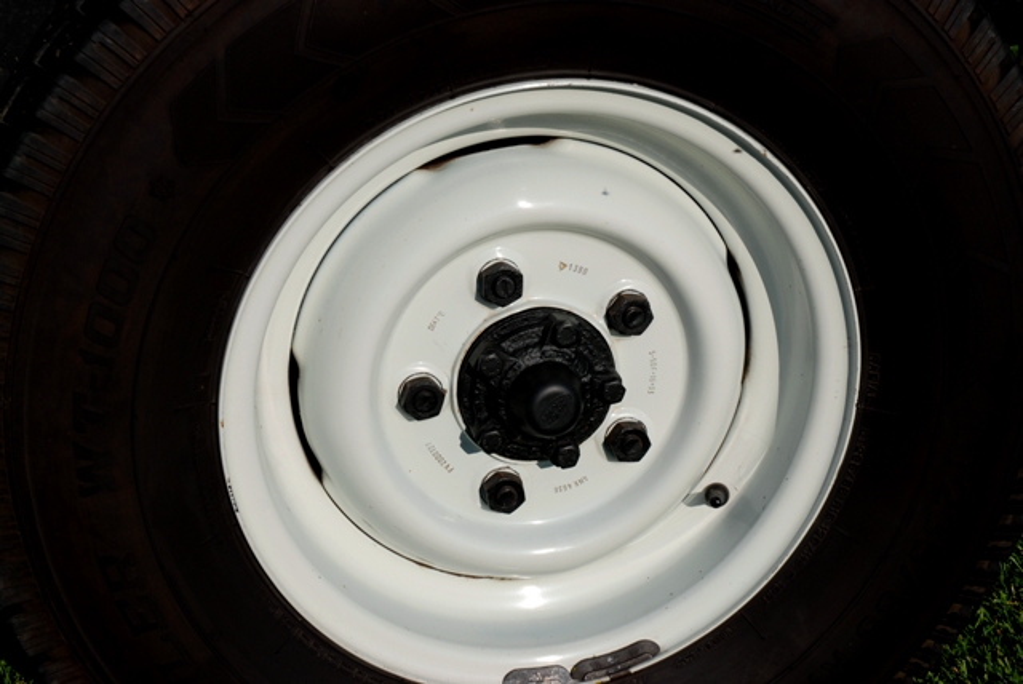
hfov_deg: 33.4
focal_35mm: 60
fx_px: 1707
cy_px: 342
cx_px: 512
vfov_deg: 22.7
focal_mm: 40
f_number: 9
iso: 100
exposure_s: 1/320
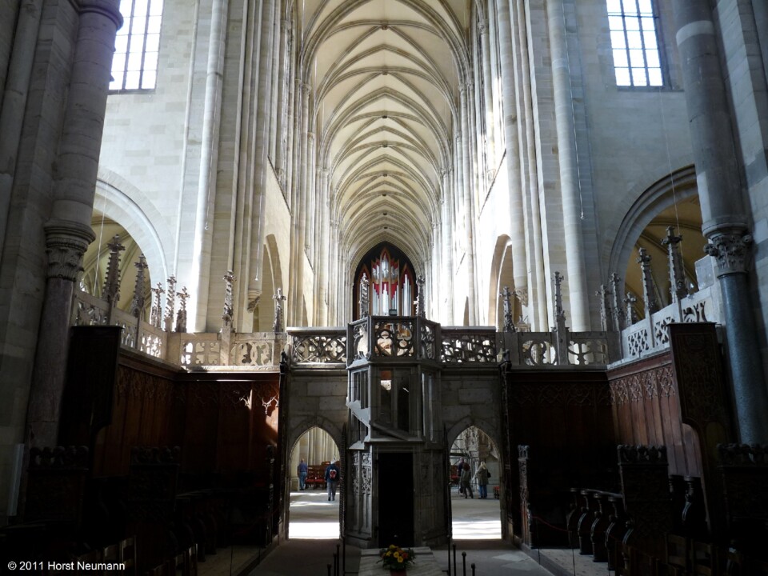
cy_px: 288
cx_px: 384
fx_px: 599
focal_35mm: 27
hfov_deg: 65.3
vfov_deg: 51.4
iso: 100
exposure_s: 1/30
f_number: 2.8
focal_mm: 4.8
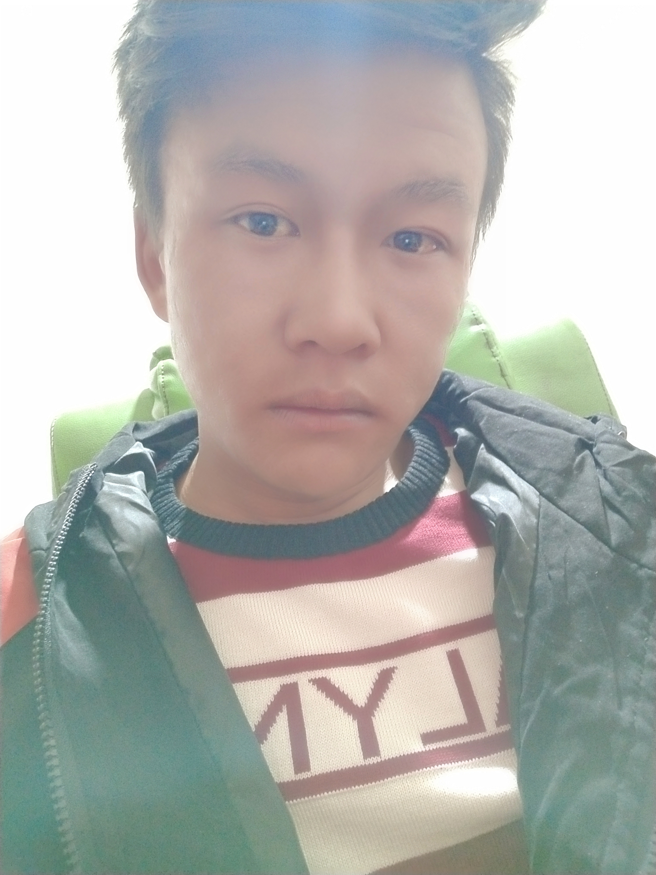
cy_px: 438
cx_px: 328
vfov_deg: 61.7
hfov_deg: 48.2
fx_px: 733
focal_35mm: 29
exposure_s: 1/14.3
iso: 1022
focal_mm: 3.87
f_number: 2
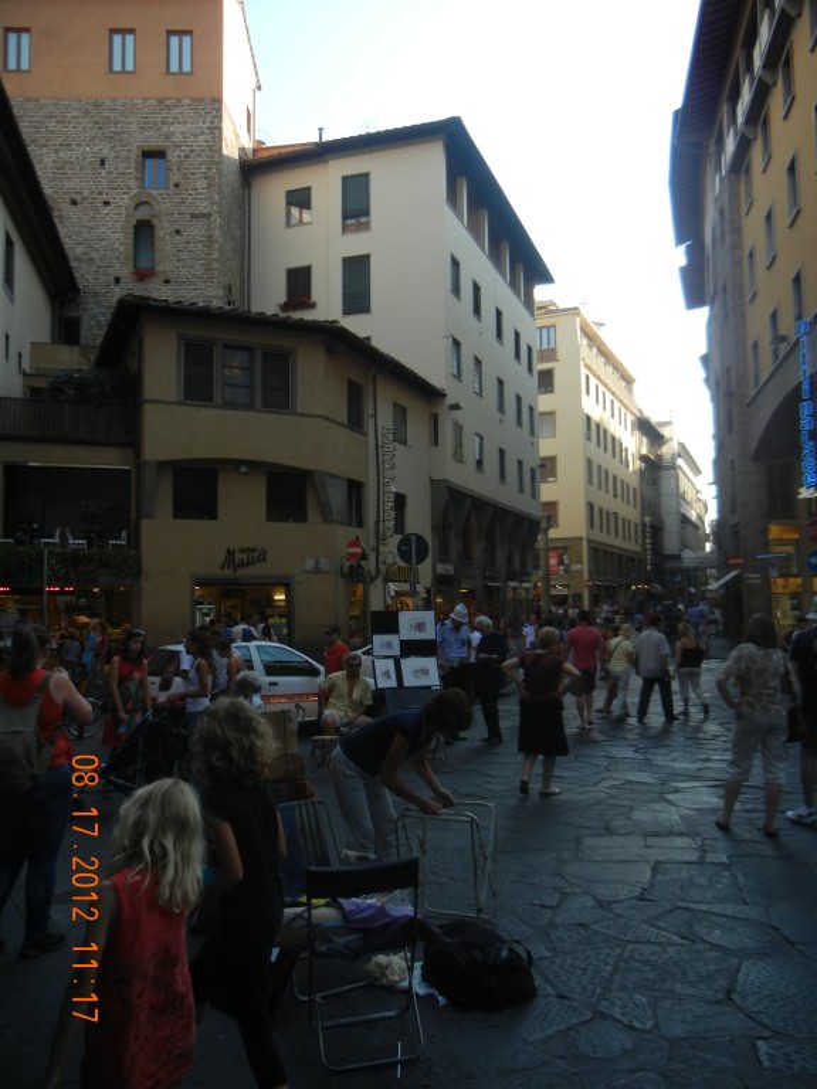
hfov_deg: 46.8
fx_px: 944
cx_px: 408
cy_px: 544
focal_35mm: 30
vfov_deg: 60.0
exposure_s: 1/380
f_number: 3.5
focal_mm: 5.4
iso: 160
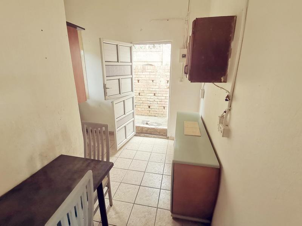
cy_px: 113
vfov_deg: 74.7
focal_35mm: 17
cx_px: 151
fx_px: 148
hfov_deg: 91.0
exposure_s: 1/100
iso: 125
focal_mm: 1.78
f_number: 2.4
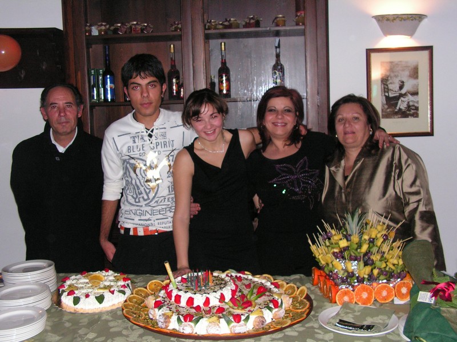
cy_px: 171
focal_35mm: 44
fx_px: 581
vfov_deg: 32.9
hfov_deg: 42.9
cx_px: 228
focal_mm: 7.4
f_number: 3.2
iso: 200
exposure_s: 1/40
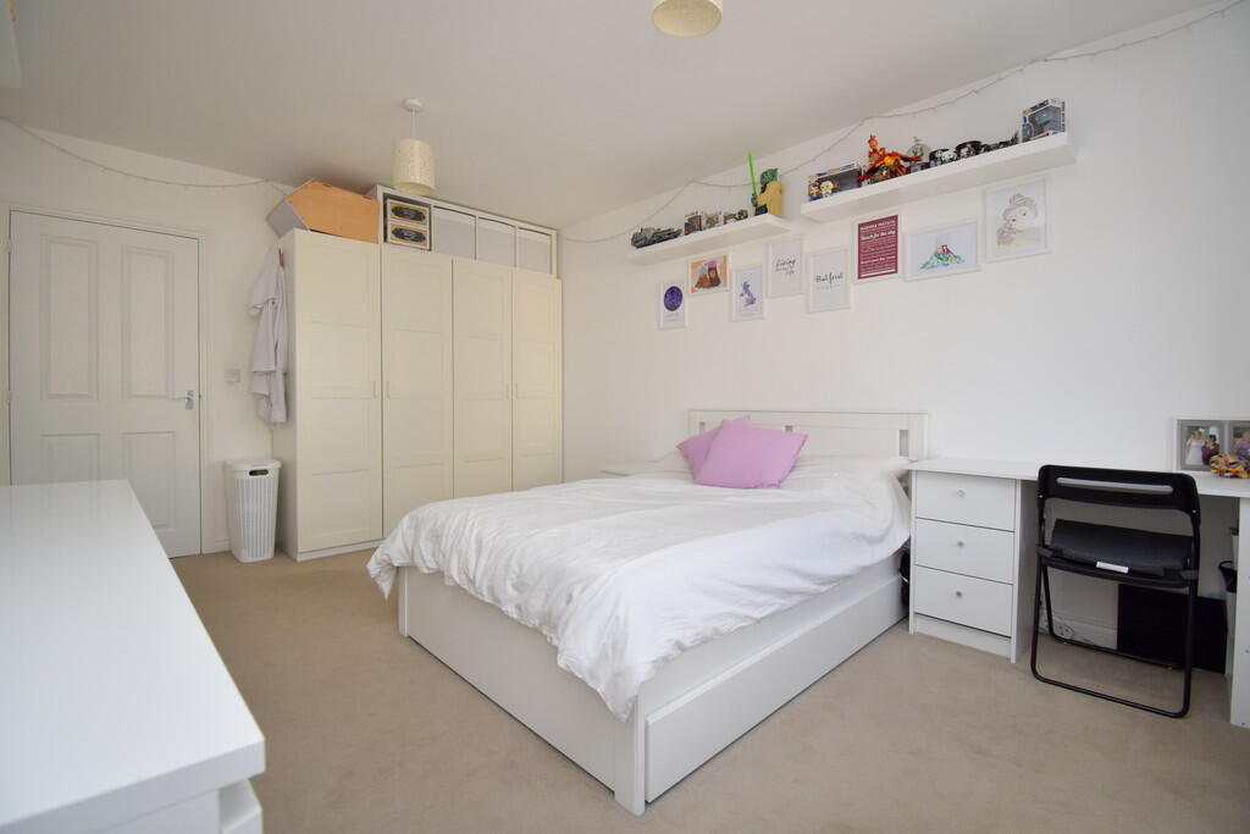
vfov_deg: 77.3
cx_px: 625
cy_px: 417
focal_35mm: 15
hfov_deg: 100.4
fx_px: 521
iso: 360
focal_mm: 10
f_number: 5
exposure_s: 1/200
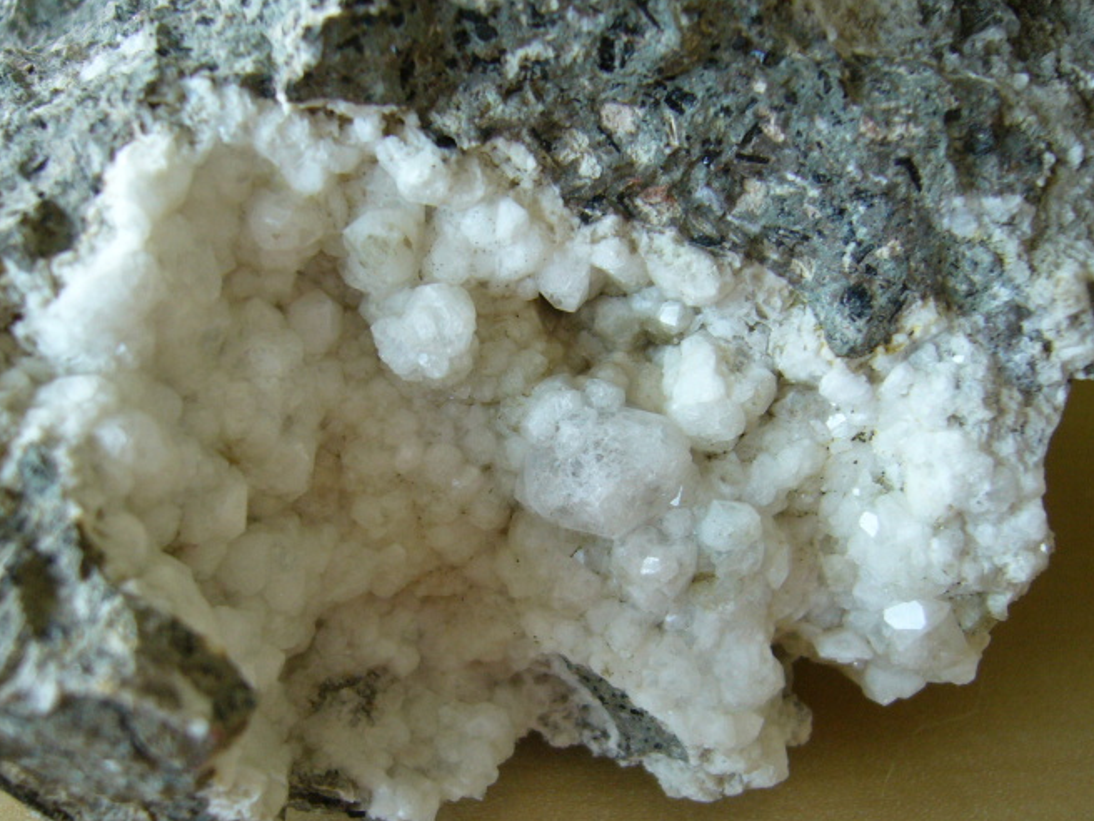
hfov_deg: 46.8
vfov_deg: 35.9
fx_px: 1264
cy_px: 451
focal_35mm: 40
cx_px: 519
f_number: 2.8
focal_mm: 5.8
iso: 100
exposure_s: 1/13
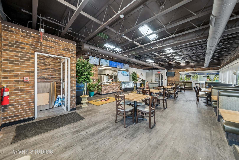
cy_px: 80
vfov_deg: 90.0
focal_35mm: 12
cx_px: 120
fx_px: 80
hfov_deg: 112.6
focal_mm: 12
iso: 100
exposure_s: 1/8
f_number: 10
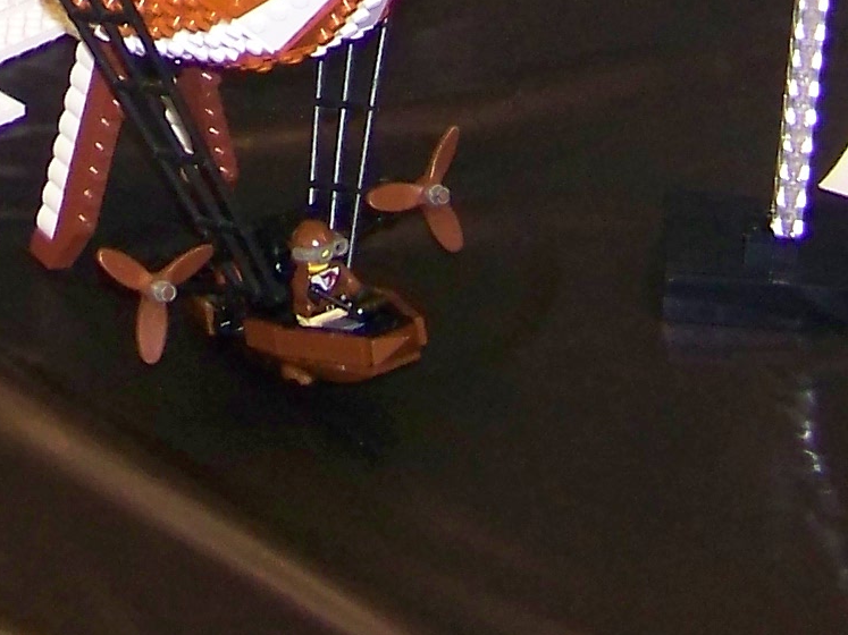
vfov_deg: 9.4
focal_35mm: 148
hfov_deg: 13.0
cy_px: -658
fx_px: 3625
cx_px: -205
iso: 200
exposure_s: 1/30
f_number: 2.8
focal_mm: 5.85
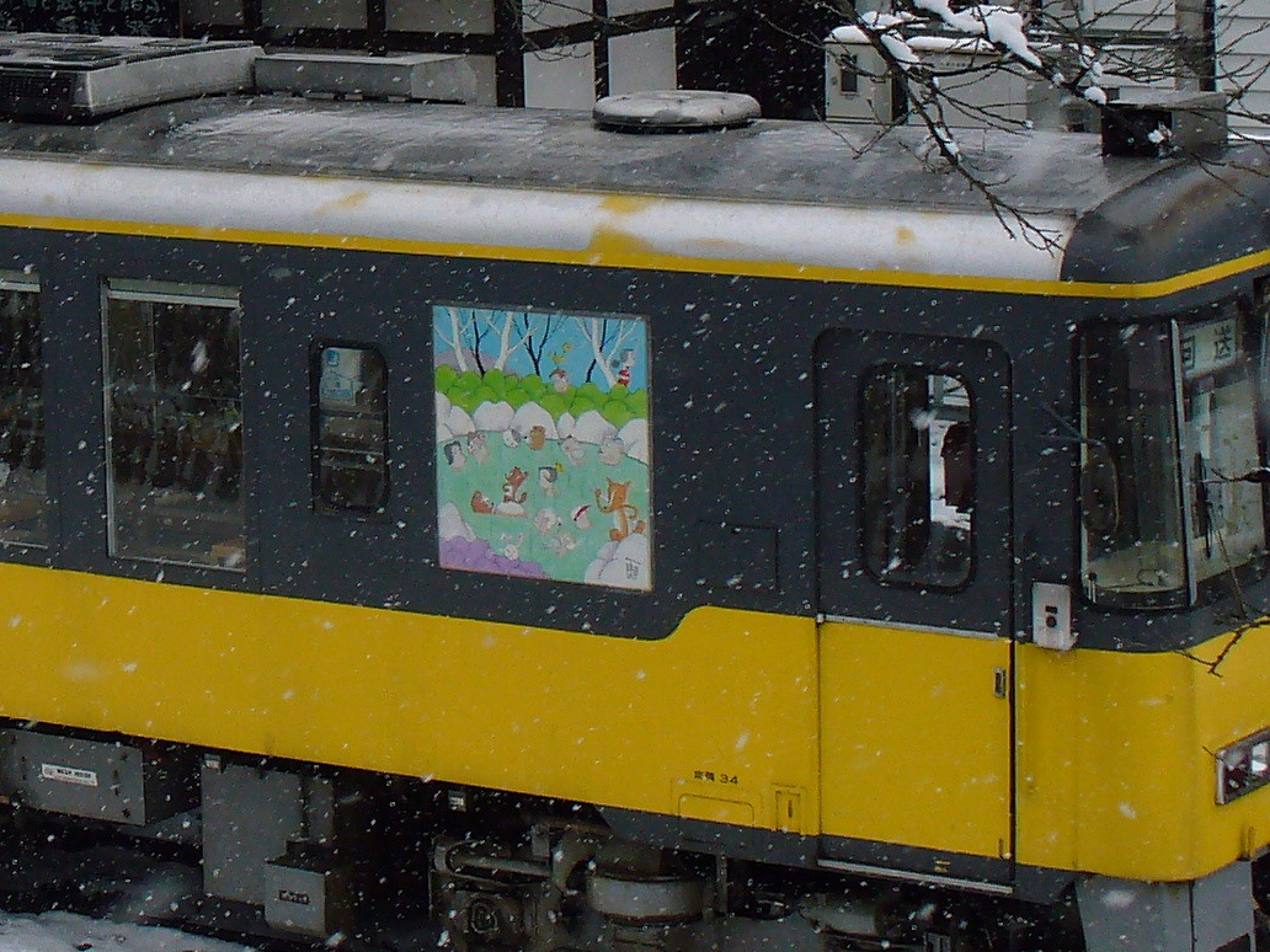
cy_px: 36
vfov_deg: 11.2
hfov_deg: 14.8
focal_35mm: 131
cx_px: 26
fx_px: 4806
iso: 80
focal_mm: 7.9
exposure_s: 1/160
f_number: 6
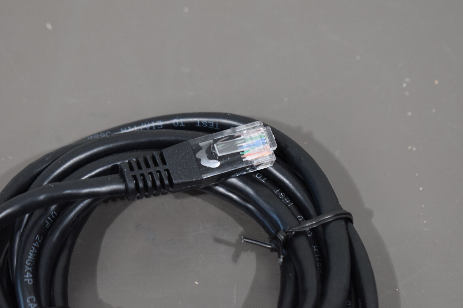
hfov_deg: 24.6
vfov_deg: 16.6
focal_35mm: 82
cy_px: 154
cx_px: 232
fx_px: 1061
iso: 800
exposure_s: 1/60
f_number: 5.6
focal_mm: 55
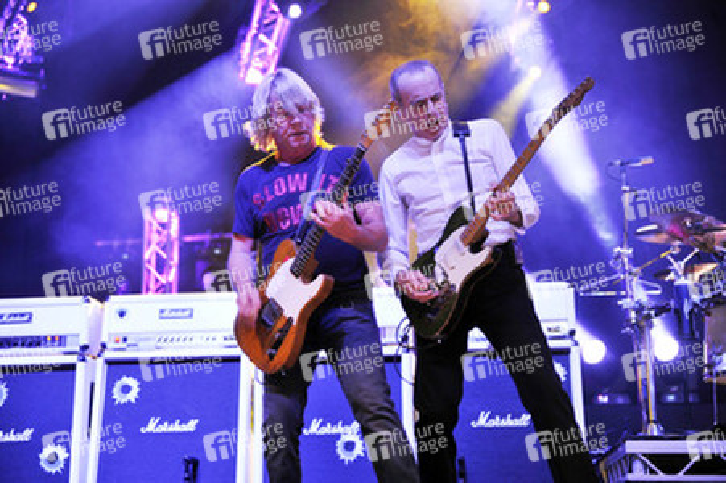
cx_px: 363
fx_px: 1209
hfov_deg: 33.4
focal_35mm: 60
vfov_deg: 22.6
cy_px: 242
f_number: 2.8
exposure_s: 1/60
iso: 800
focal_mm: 60
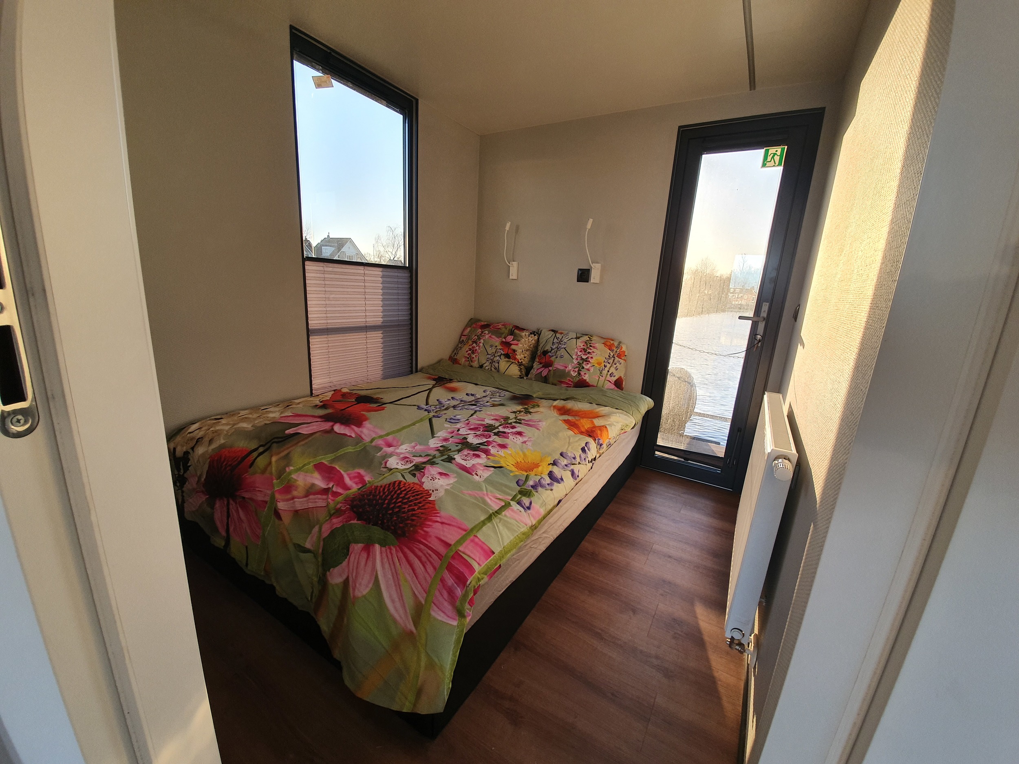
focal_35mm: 13
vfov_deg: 89.9
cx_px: 510
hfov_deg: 106.2
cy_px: 382
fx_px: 383
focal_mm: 1.8
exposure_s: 1/50
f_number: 2.2
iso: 64
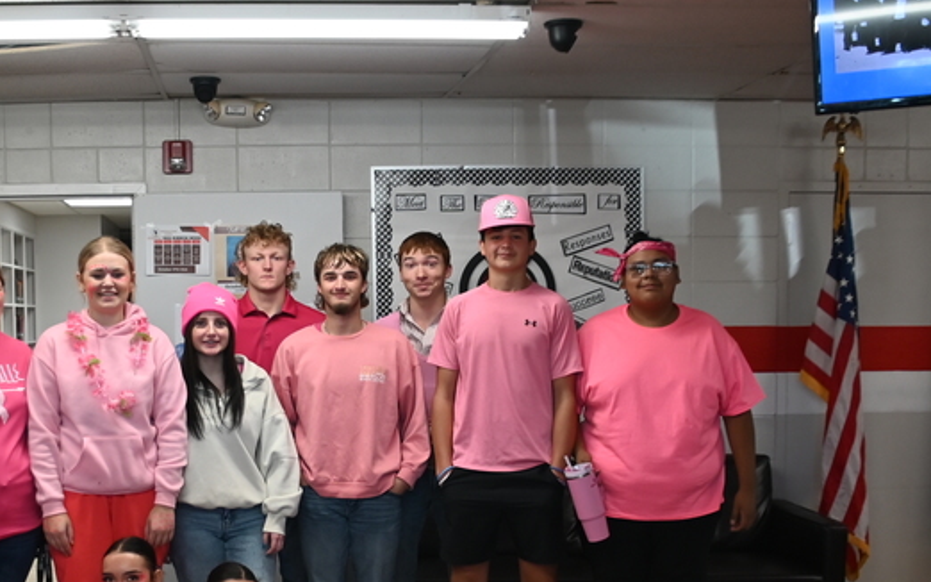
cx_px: 321
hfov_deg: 37.2
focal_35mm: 54
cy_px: 481
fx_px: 1370
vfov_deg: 23.5
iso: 500
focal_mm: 18
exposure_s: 1/125
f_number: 3.5
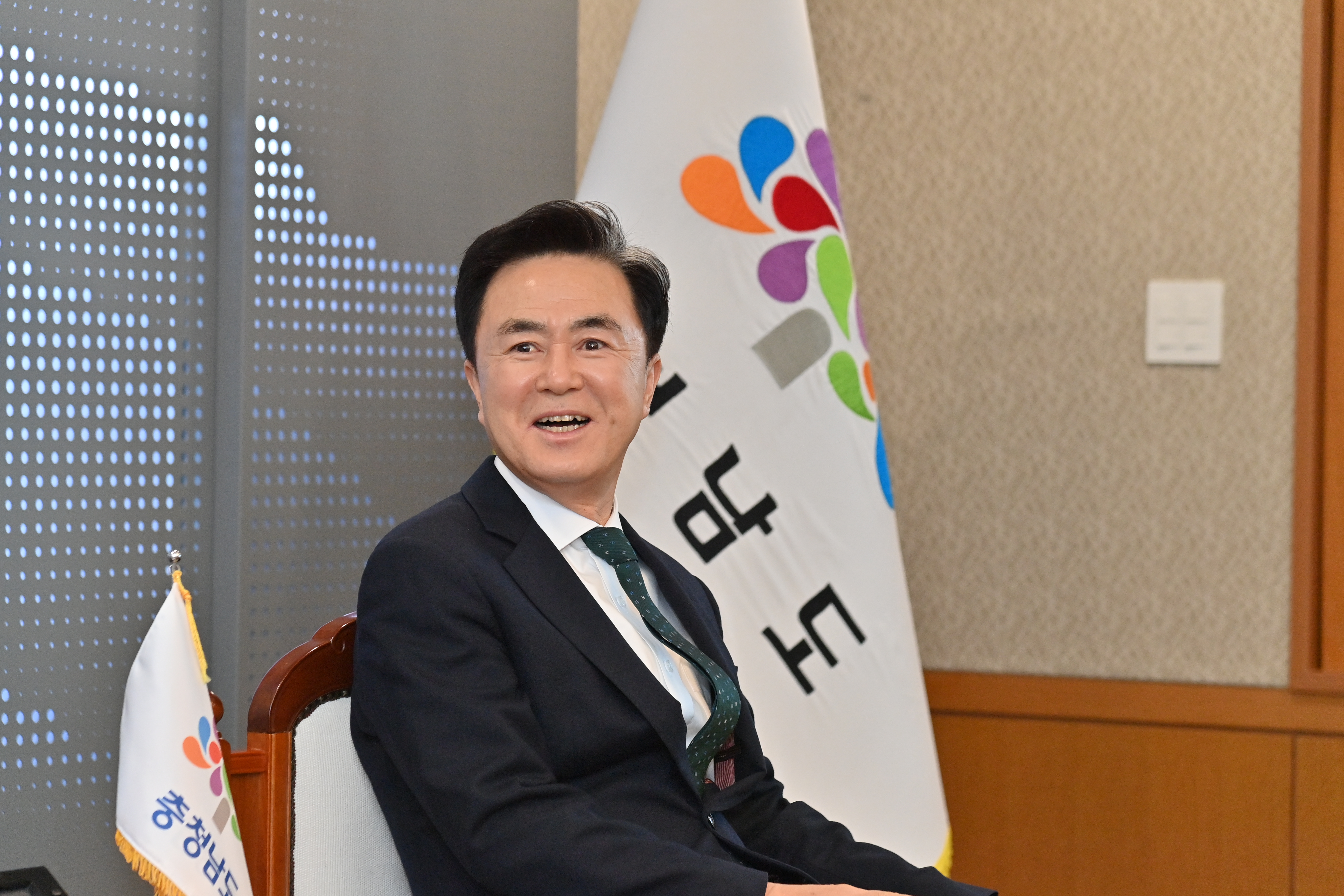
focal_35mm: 120
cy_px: 448
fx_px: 4480
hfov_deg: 17.1
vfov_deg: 11.4
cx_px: 672
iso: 2000
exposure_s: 1/250
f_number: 5
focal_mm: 120
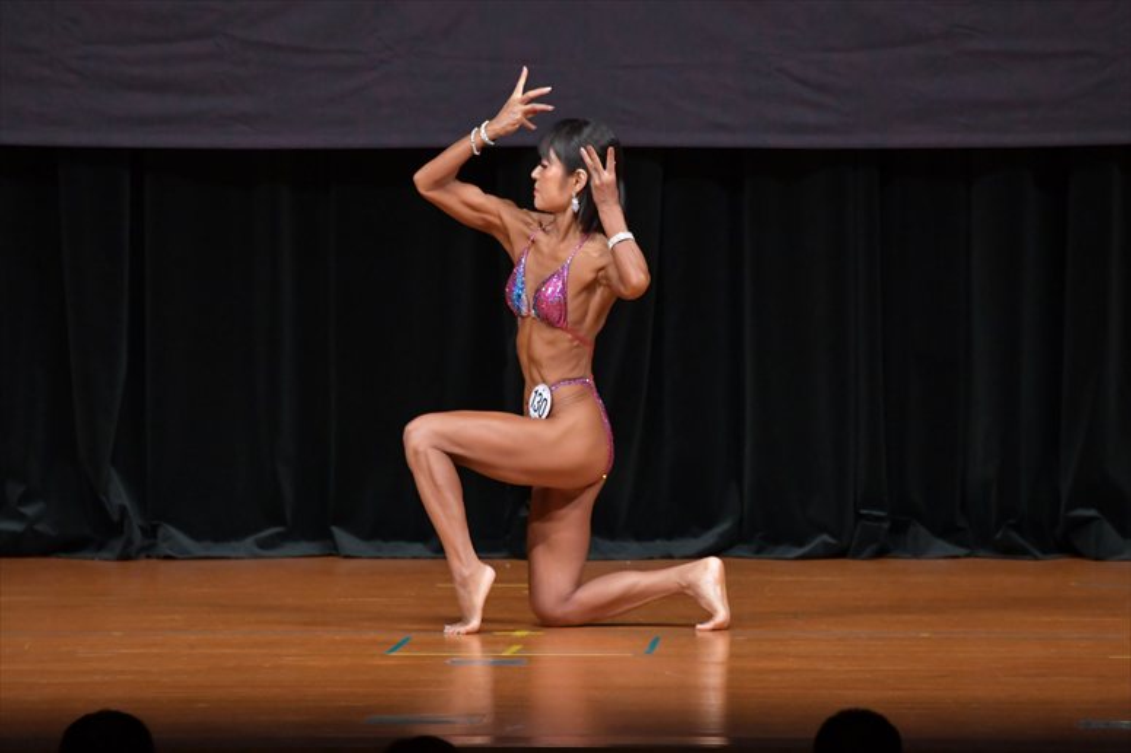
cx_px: 566
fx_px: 9892
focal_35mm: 315
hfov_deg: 6.5
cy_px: 376
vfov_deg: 4.4
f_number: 5.6
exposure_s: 1/400
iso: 4000
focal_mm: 210
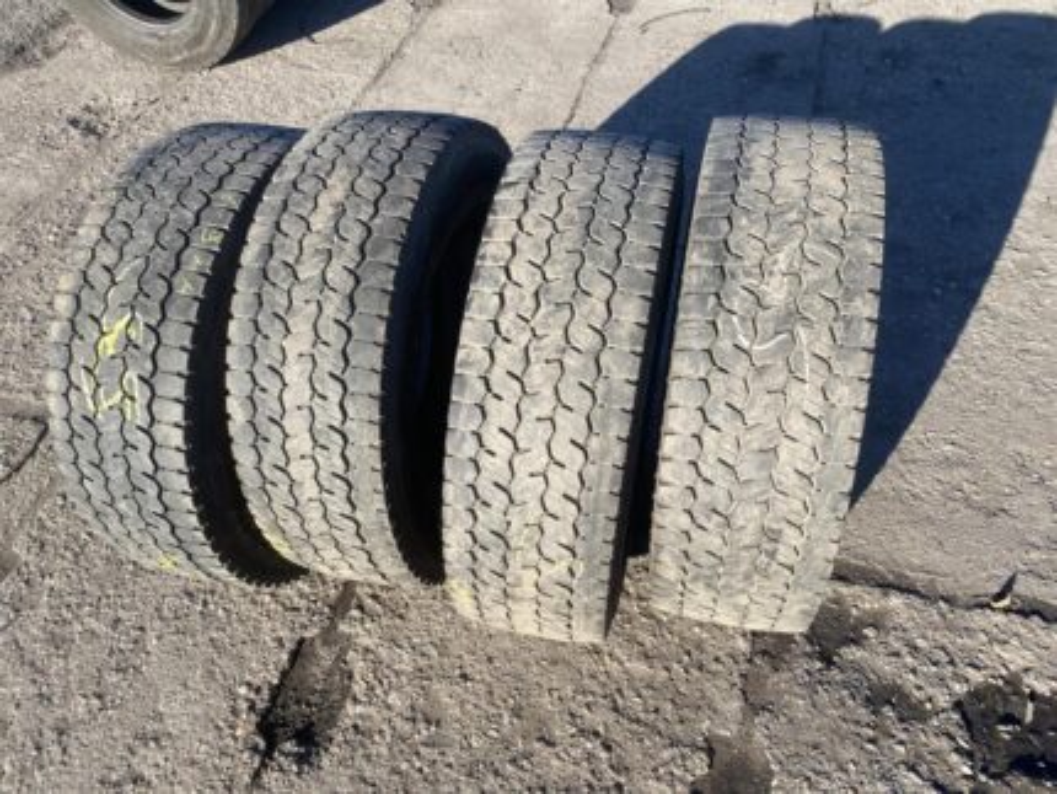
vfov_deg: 53.1
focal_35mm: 26
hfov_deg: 67.3
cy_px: 397
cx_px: 528
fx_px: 794
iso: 32
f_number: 1.8
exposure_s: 1/1082
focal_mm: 4.25
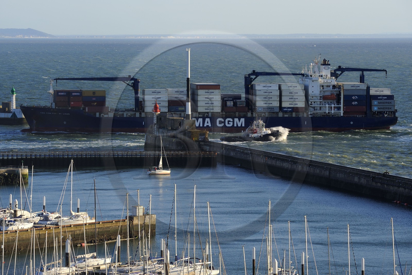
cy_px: 138
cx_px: 206
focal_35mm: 150
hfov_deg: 13.7
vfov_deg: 9.1
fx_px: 1716
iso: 200
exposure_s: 1/500
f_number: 6.3
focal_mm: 150
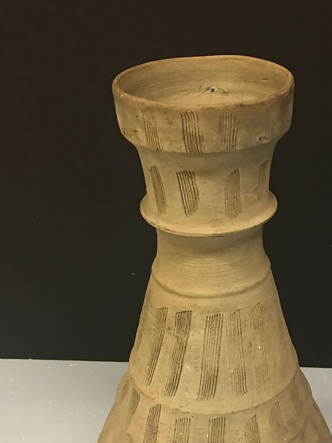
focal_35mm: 52
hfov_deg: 27.8
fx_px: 665
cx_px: 227
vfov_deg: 36.5
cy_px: 292
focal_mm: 4.15
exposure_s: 1/30
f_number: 2.2
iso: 200
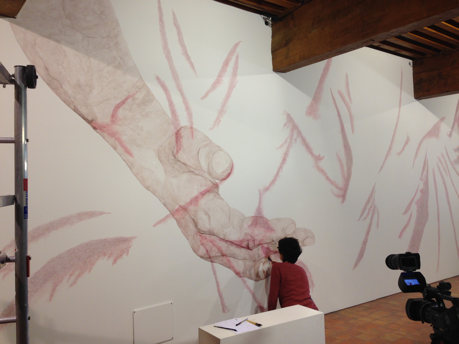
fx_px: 438
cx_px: 230
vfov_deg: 42.9
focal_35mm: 33
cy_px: 172
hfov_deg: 55.4
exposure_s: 1/20
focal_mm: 4.12
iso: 50
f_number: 2.4
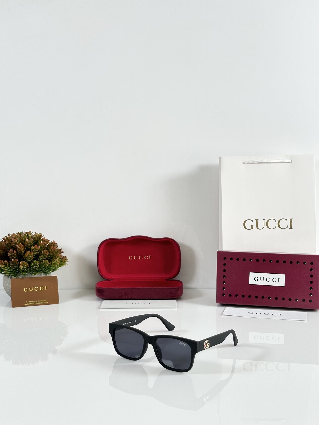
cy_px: 212
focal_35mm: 48
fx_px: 590
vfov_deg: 39.7
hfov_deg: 30.3
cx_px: 160
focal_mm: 6.86
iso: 50
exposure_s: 1/100
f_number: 1.78
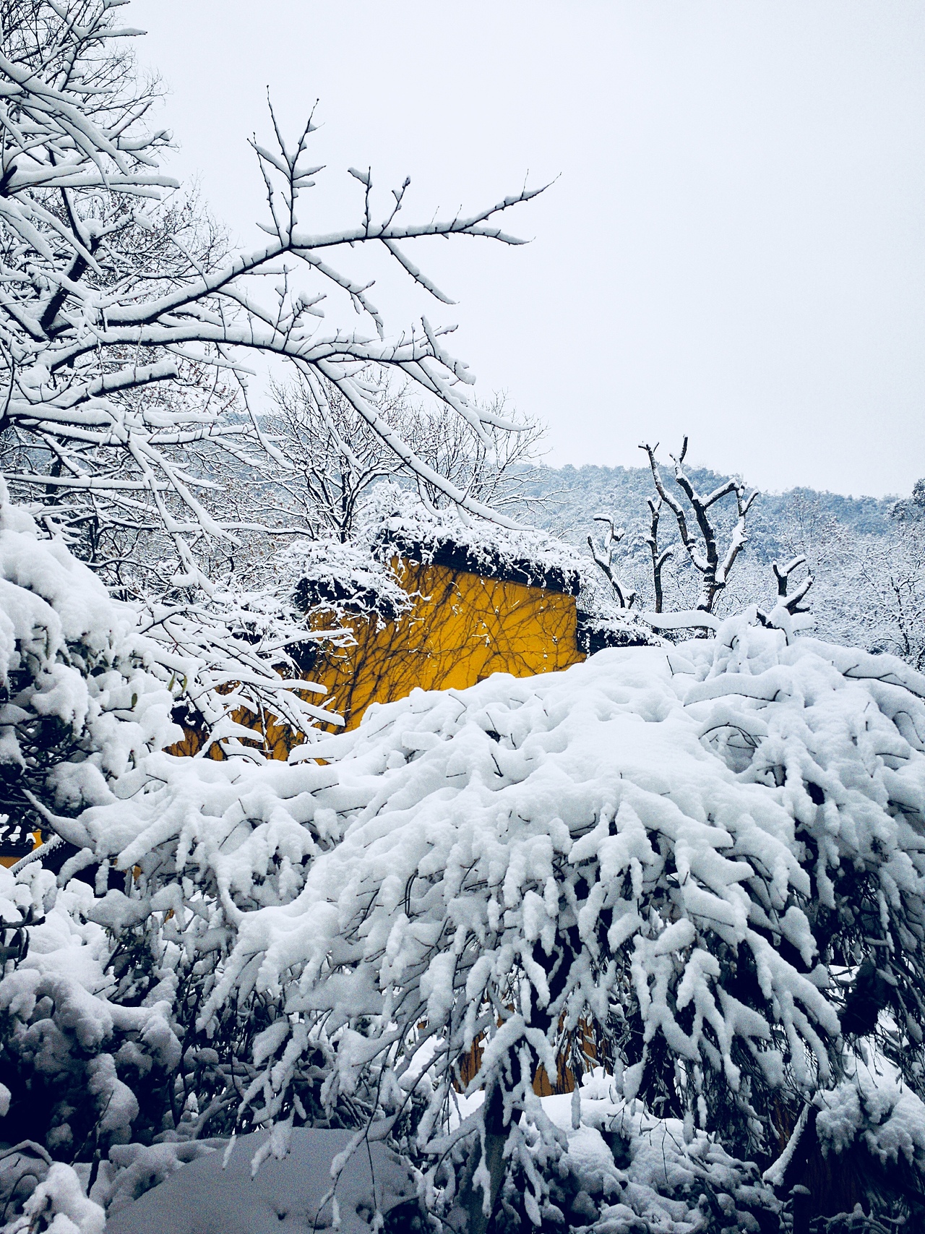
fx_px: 1069
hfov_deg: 46.8
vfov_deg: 60.0
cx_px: 462
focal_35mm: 30
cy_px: 617
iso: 50
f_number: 2.2
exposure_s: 1/414
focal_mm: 3.95
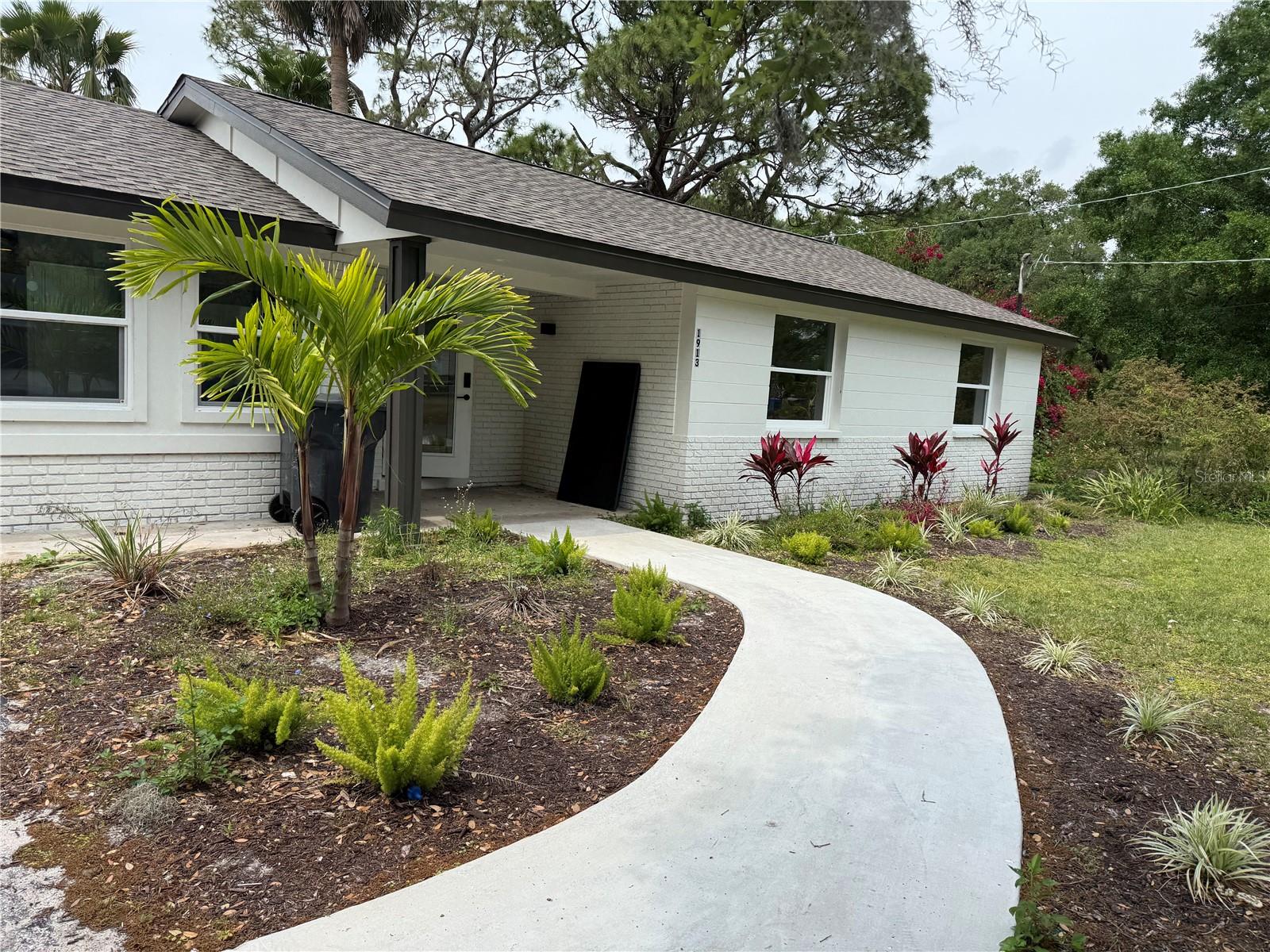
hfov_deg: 71.6
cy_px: 476
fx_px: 881
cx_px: 635
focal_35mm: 24
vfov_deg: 56.8
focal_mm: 6.76
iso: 80
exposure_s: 1/3145
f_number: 1.78
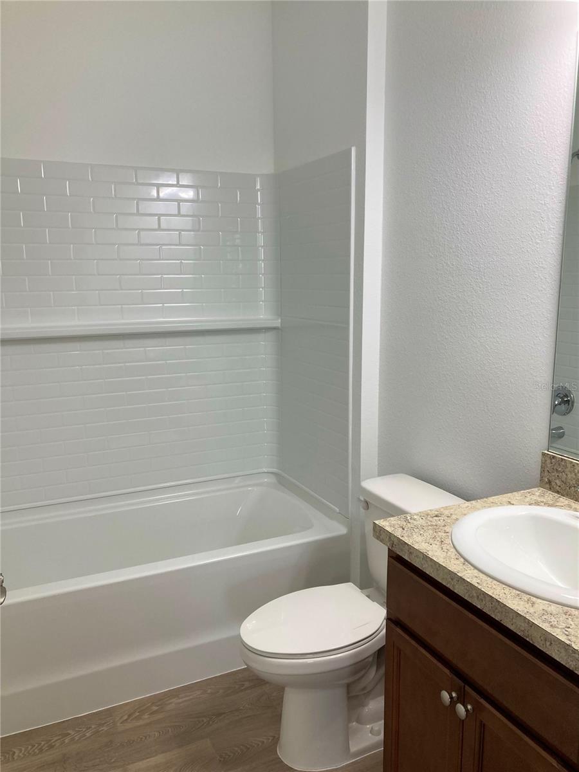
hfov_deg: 49.7
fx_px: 624
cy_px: 386
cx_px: 290
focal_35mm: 28
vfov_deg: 63.4
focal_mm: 3.99
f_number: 1.8
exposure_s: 1/60
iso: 50
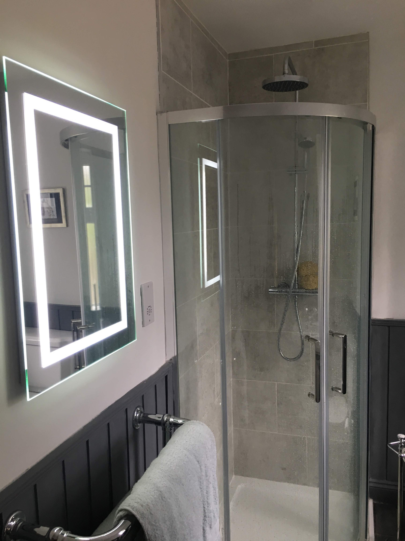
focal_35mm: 29
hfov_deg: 48.2
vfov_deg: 61.7
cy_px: 270
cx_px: 202
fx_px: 452
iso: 100
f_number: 2.2
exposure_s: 1/33
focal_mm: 4.15
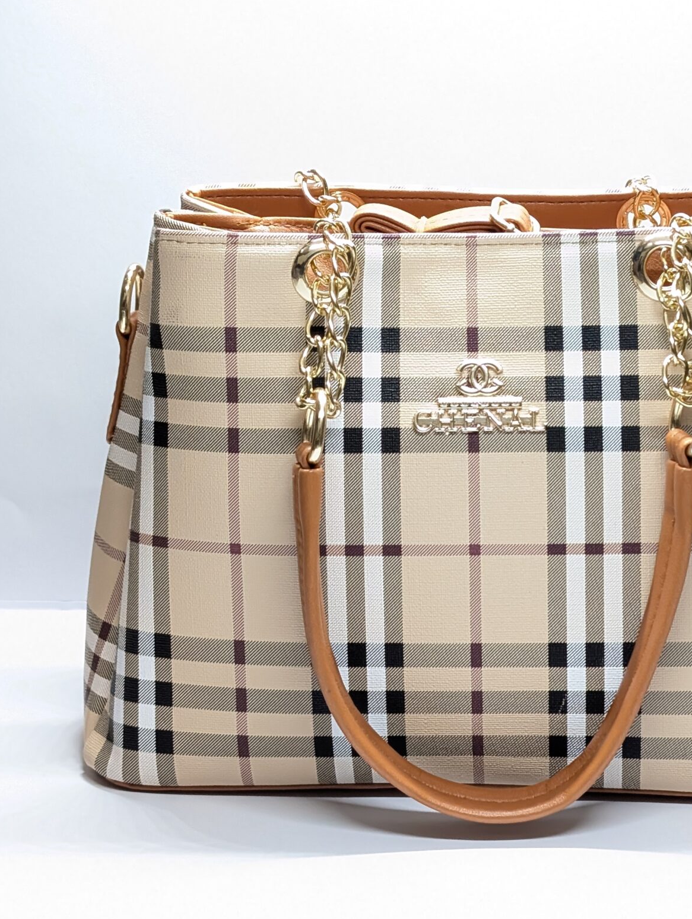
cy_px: 414
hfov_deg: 18.2
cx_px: 490
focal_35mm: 81
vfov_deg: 24.1
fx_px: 2154
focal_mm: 6.9
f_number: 1.68
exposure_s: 1/48.8
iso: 247
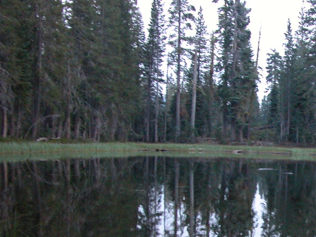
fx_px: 648
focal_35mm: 71
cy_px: 225
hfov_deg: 26.1
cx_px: 311
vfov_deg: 20.2
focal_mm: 8.9
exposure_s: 1/3.2
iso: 400
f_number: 2.8
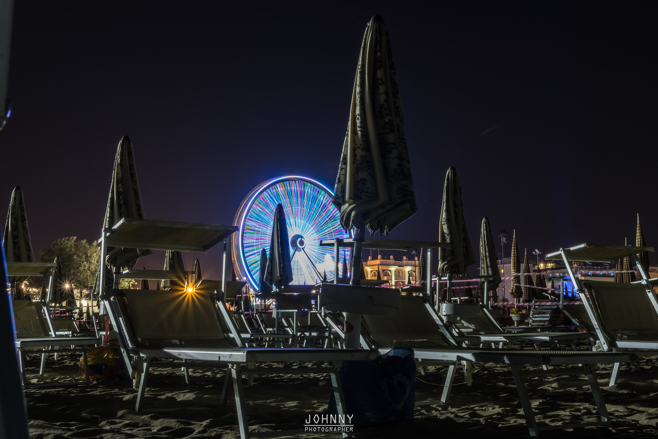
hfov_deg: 41.1
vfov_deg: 28.1
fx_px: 877
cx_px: 329
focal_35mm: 48
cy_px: 220
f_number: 13
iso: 100
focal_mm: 32
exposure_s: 30
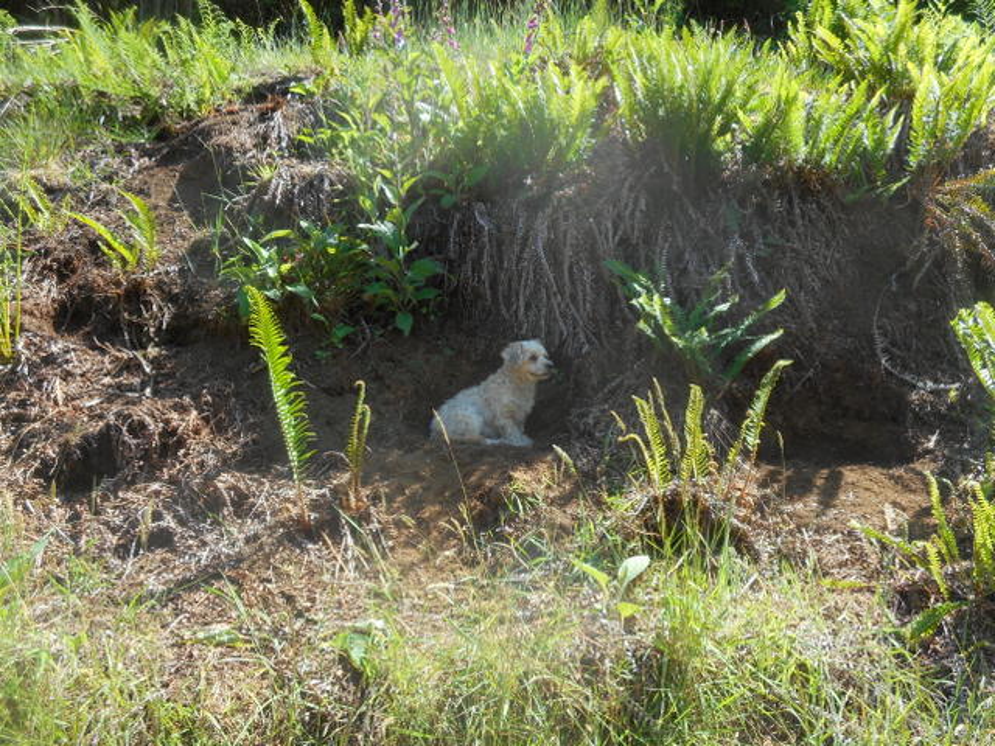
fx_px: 834
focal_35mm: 29
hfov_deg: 61.7
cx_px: 498
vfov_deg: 48.2
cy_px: 373
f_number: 4
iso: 80
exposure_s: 1/160
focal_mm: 5.2
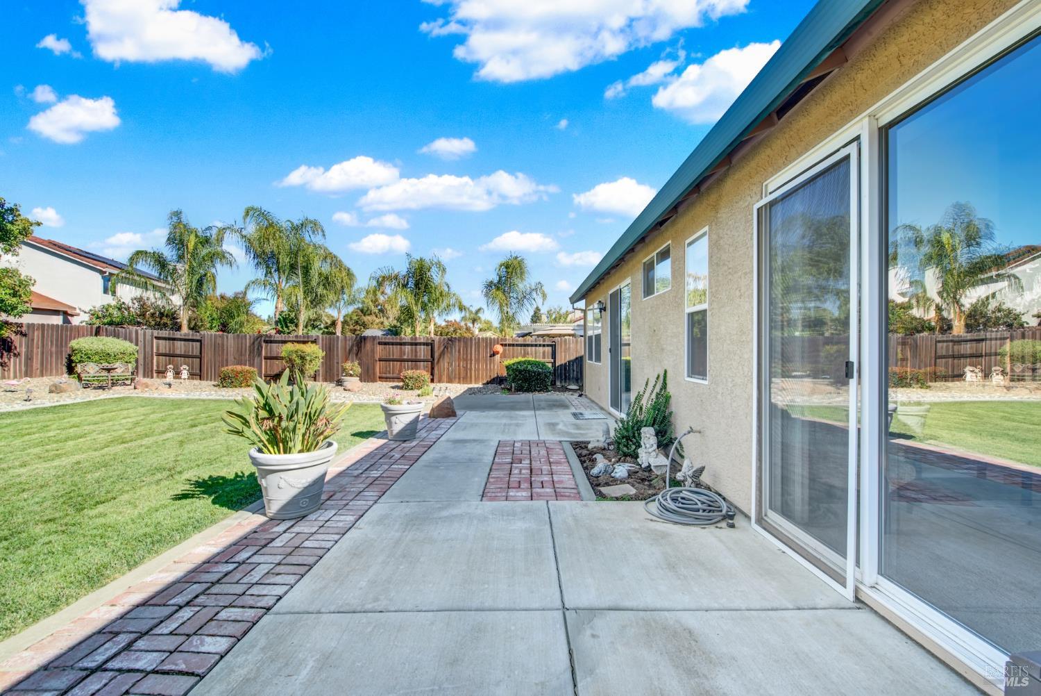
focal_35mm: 14
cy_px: 348
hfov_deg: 104.2
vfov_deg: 81.3
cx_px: 520
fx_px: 405
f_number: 14
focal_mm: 14
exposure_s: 1/40
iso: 100
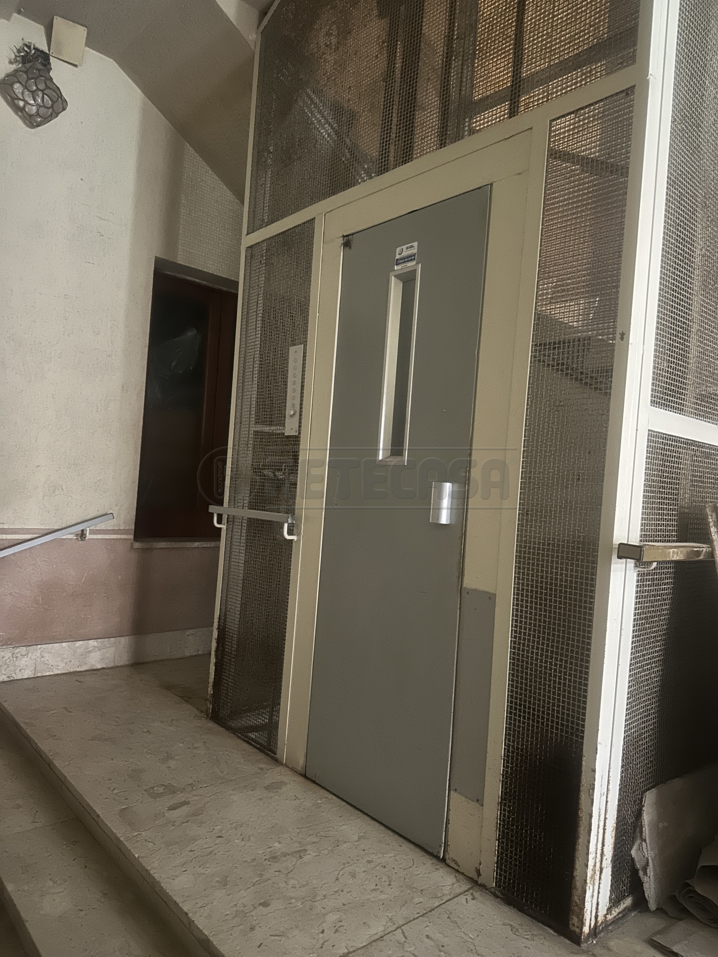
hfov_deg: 56.8
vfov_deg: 71.6
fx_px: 664
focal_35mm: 24
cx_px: 359
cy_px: 478
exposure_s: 1/23
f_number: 1.78
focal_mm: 6.86
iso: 2000
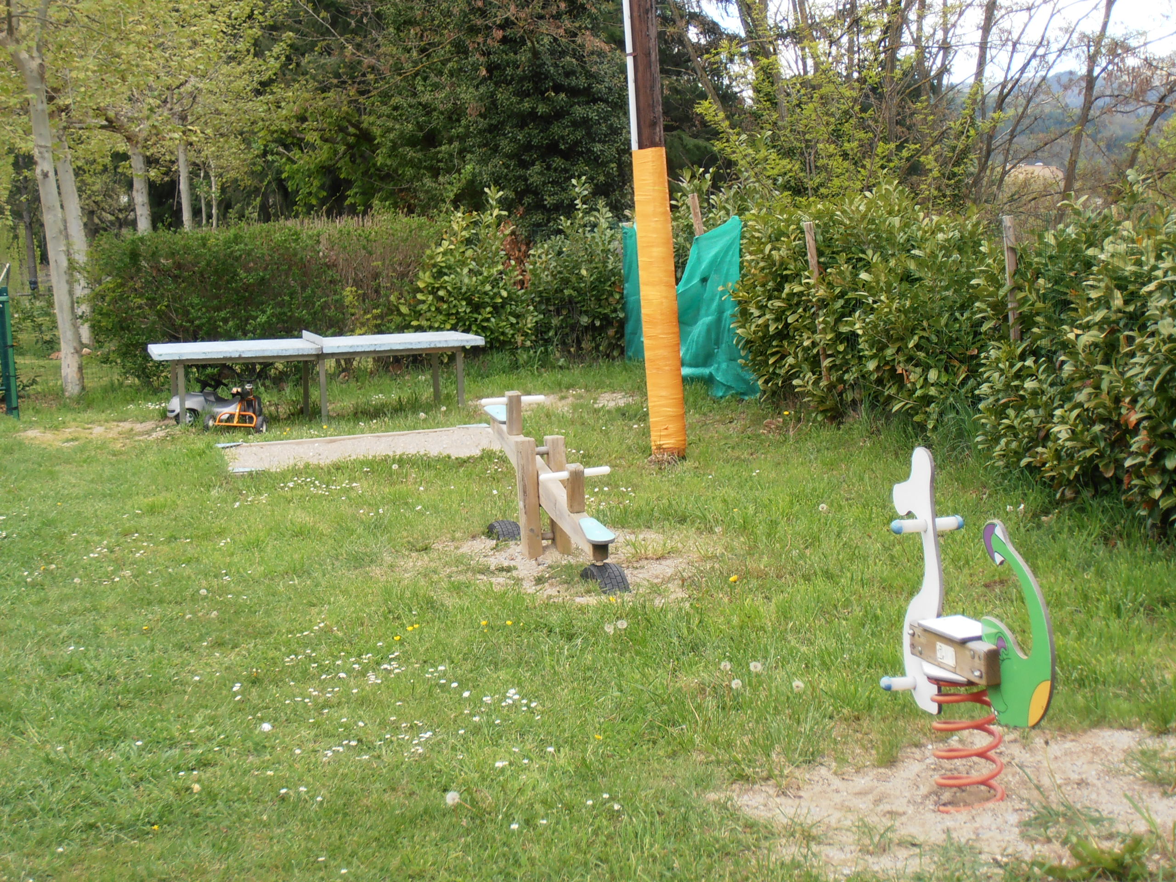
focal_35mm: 69
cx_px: 588
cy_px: 441
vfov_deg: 21.3
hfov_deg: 28.2
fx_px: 2344
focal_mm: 12.29
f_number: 4.8
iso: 80
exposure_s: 1/100
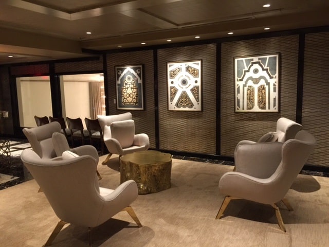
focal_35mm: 29
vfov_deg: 48.2
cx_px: 164
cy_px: 124
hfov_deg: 61.7
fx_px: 276
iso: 100
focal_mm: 4.15
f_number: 2.2
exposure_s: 1/15
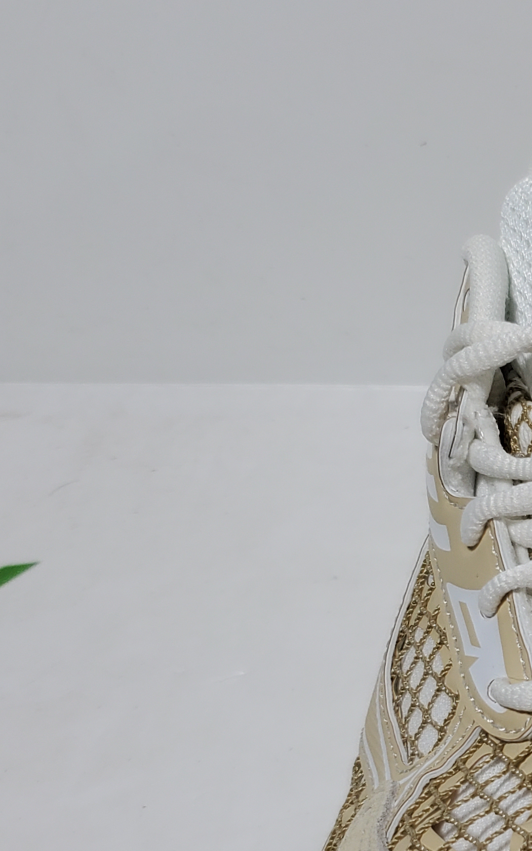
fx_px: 1554
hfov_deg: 16.8
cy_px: 580
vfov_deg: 30.4
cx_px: 892
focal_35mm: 67
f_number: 1.5
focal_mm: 4.3
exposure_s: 1/661
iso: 50
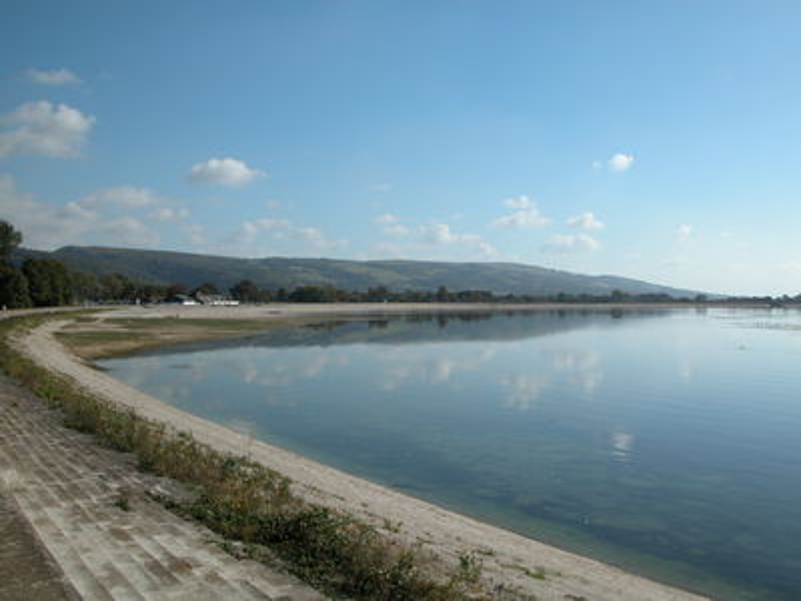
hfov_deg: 52.6
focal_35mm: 35
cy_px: 300
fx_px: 810
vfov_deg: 40.7
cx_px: 400
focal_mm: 8.9
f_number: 7.1
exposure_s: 1/502
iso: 100
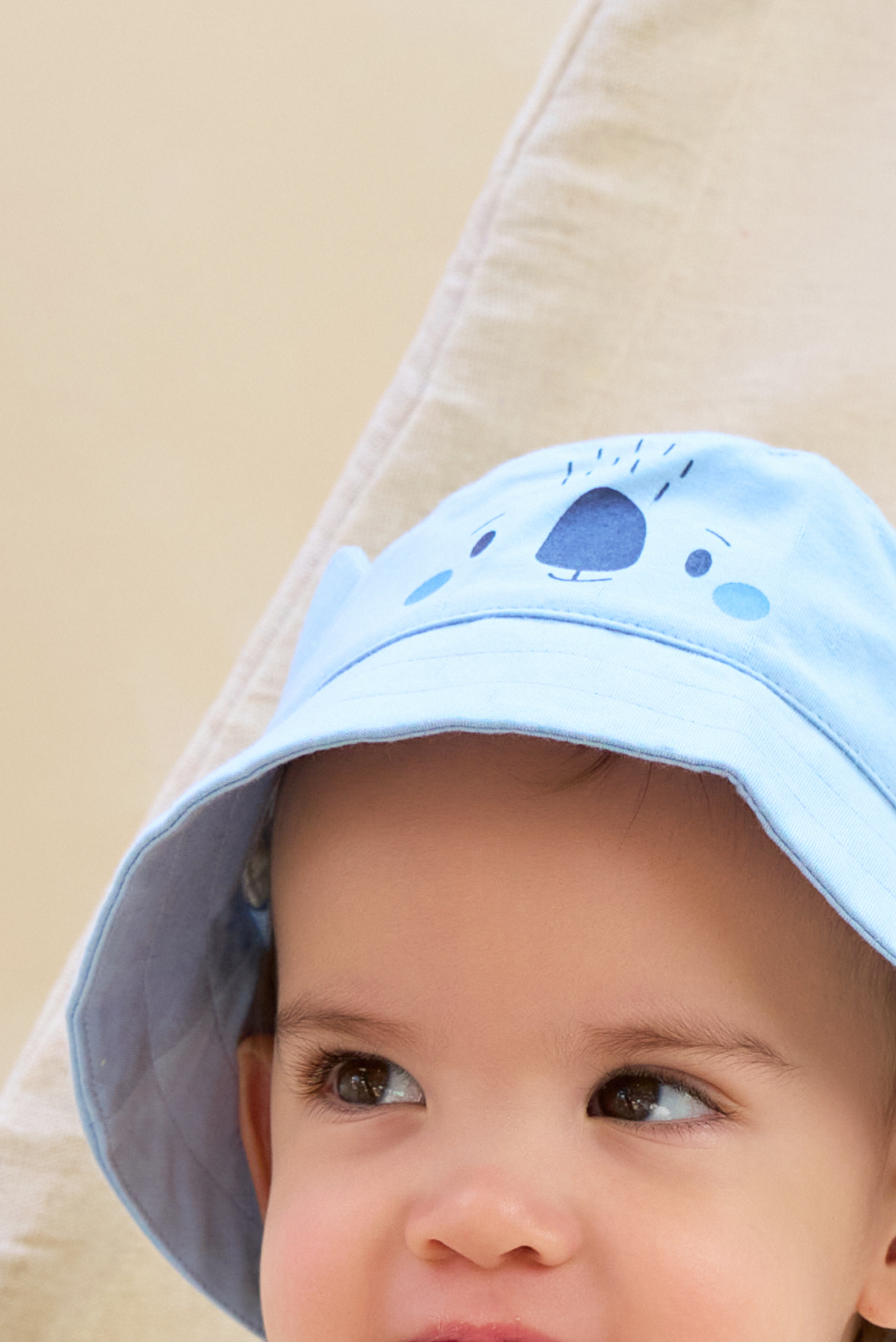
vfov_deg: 14.3
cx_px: 914
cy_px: 2044
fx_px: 4962
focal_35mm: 133
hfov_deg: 10.2
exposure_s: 1/200
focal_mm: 28
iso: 320
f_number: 5.6
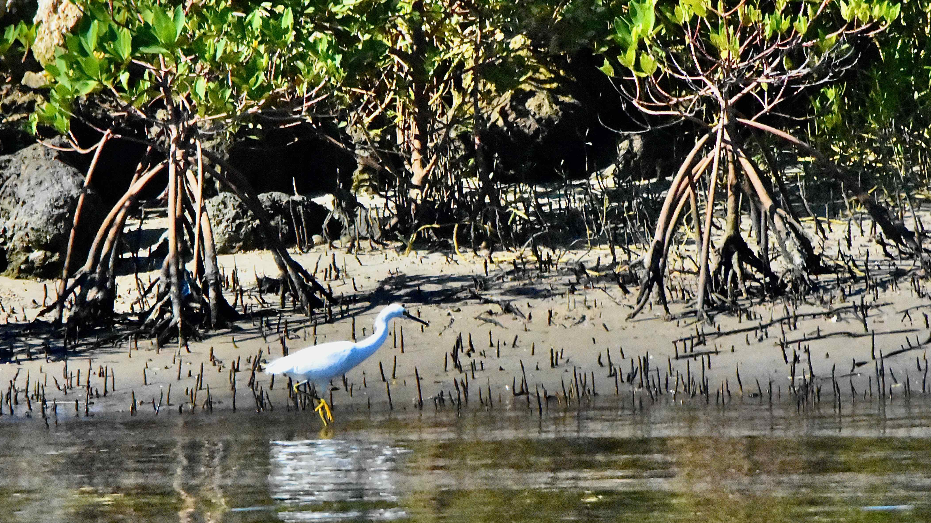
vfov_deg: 1.1
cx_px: 435
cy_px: 243
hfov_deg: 2.0
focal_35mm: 1095
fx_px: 27032
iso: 25600
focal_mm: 600
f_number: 22
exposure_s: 1/5000
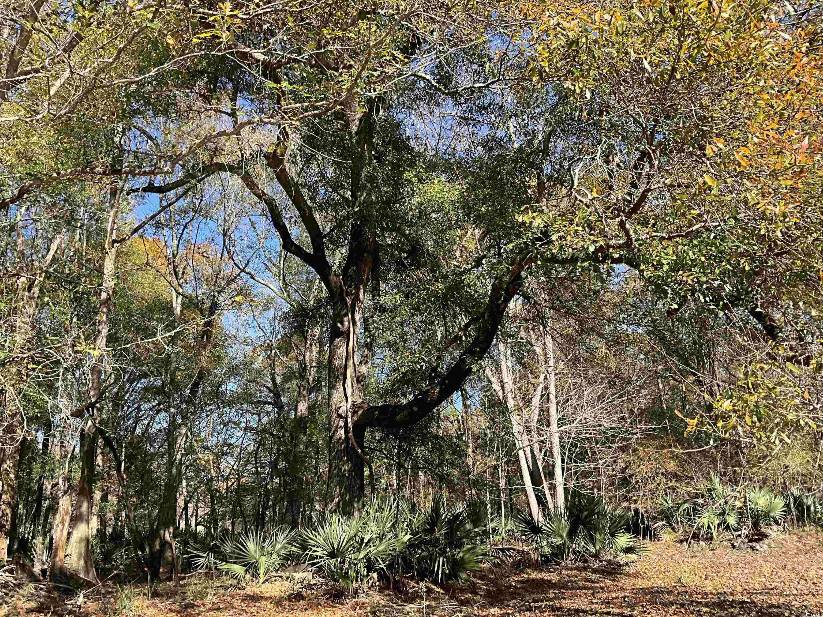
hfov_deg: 61.7
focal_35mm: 29
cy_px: 308
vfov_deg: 48.2
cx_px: 412
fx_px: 689
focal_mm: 3
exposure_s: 1/486
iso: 25
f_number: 1.8
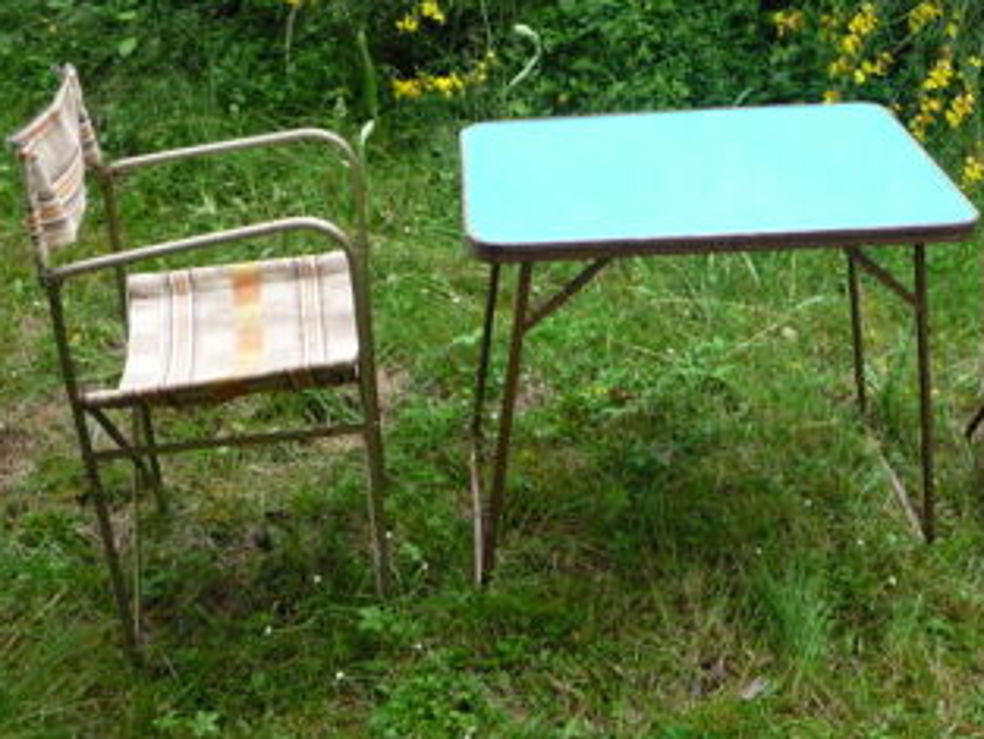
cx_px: 701
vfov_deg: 31.5
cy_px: 406
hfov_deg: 40.4
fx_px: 1308
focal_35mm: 46
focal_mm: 5.2
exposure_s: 1/25
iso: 400
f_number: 3.3
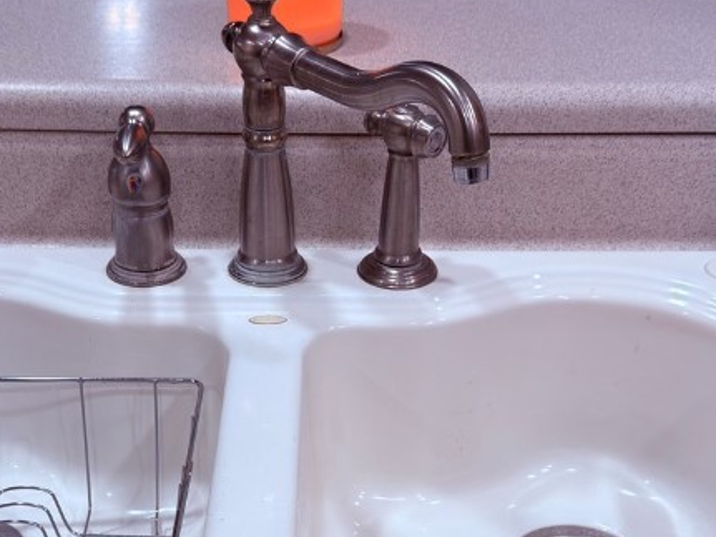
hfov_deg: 33.7
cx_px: 299
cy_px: 417
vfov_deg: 25.3
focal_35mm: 57
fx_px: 1179
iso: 50
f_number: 1.78
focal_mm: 6.76
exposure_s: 1/60
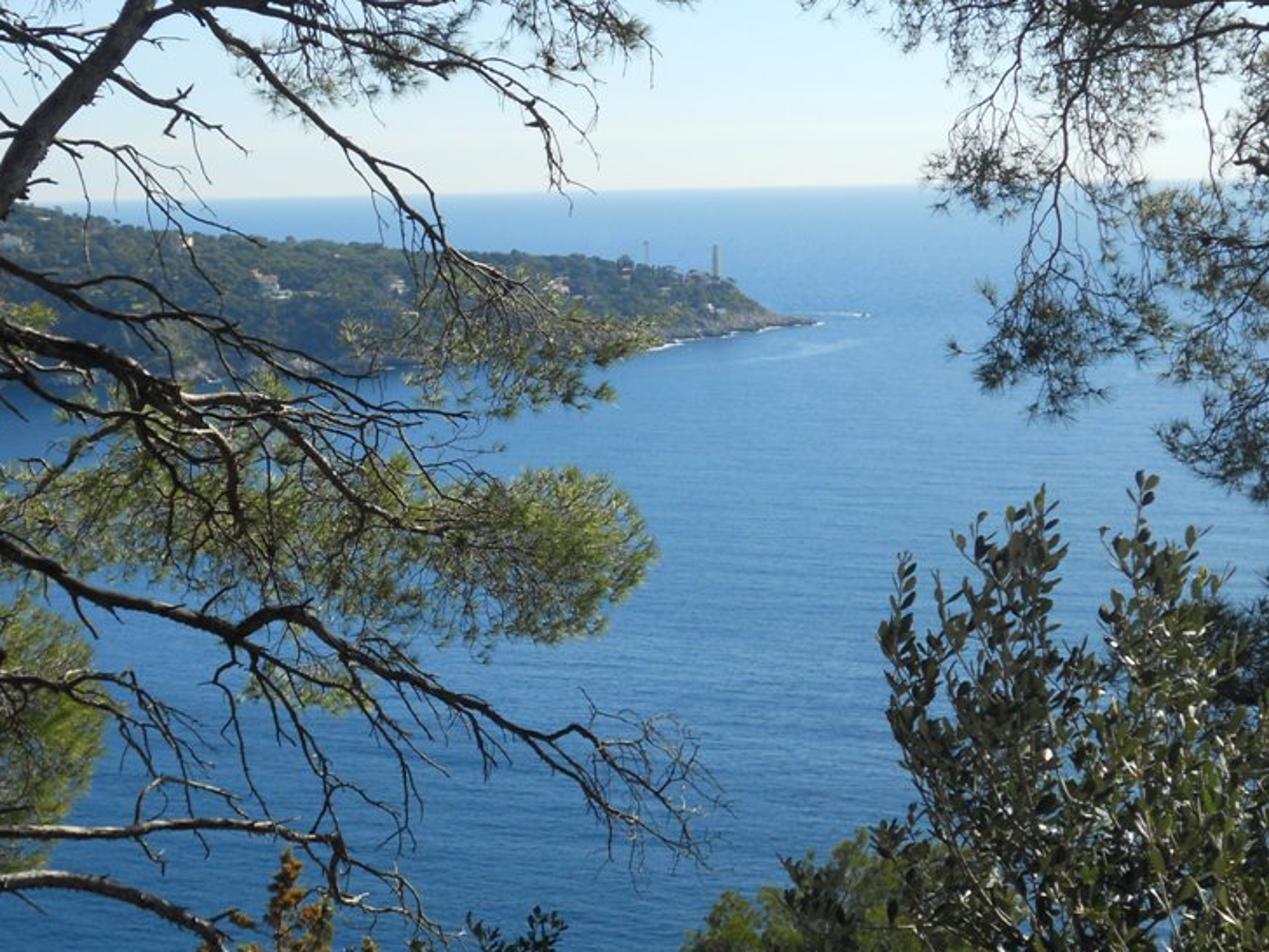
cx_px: 567
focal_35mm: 76
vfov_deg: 19.4
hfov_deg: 25.6
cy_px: 511
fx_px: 2786
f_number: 4.8
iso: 80
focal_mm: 9.8
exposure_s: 1/500
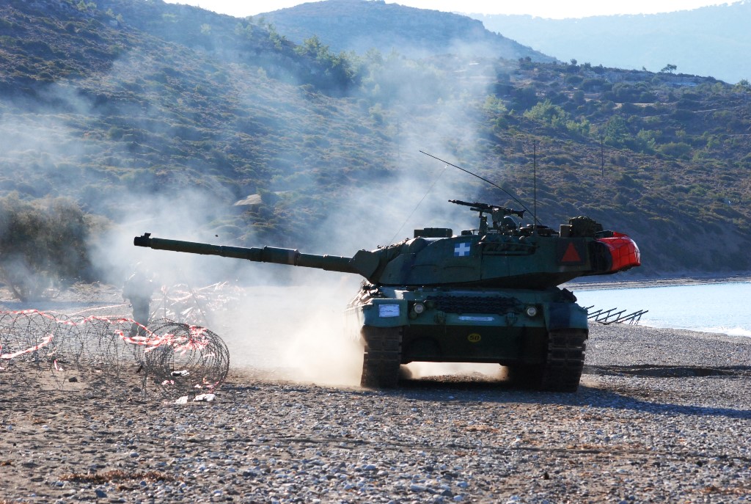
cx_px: 376
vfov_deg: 9.7
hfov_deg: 14.4
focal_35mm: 142
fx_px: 2978
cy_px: 252
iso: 1000
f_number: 9
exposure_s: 1/1250
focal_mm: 95
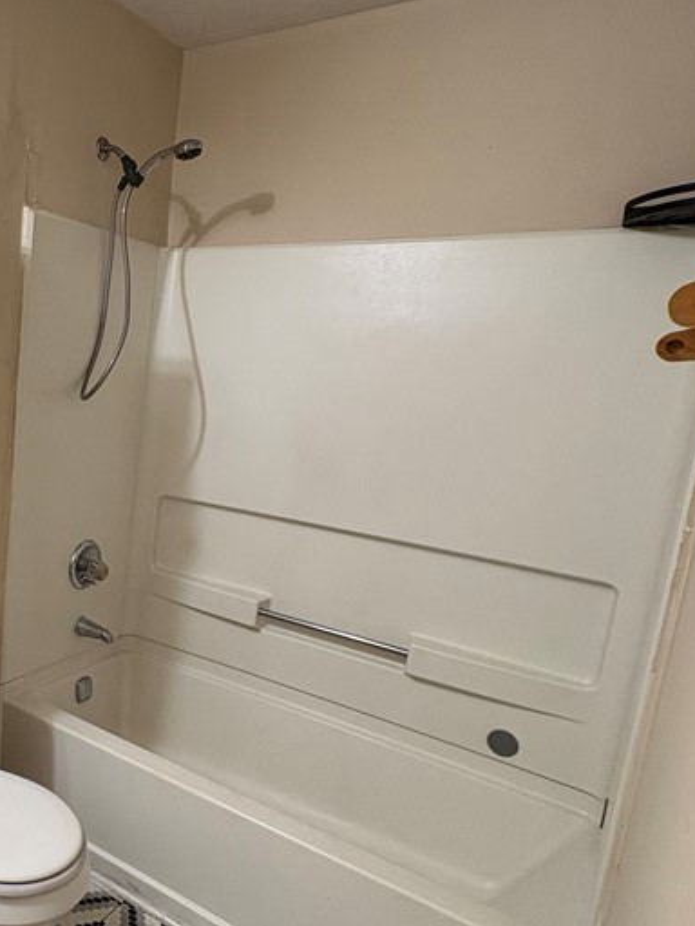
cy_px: 492
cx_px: 24
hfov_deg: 43.7
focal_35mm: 28
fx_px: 750
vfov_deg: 63.4
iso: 250
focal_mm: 2.22
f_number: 2.2
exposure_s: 1/60
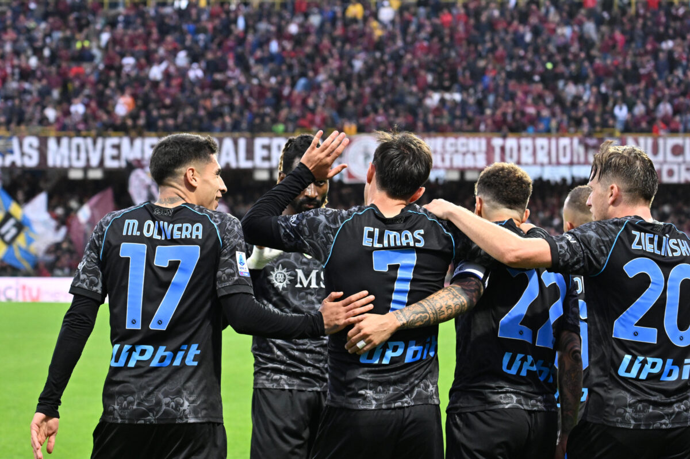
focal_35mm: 150
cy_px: 230
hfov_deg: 13.7
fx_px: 2874
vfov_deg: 9.1
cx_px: 345
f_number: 5.6
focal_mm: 100
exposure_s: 1/500
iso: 2000
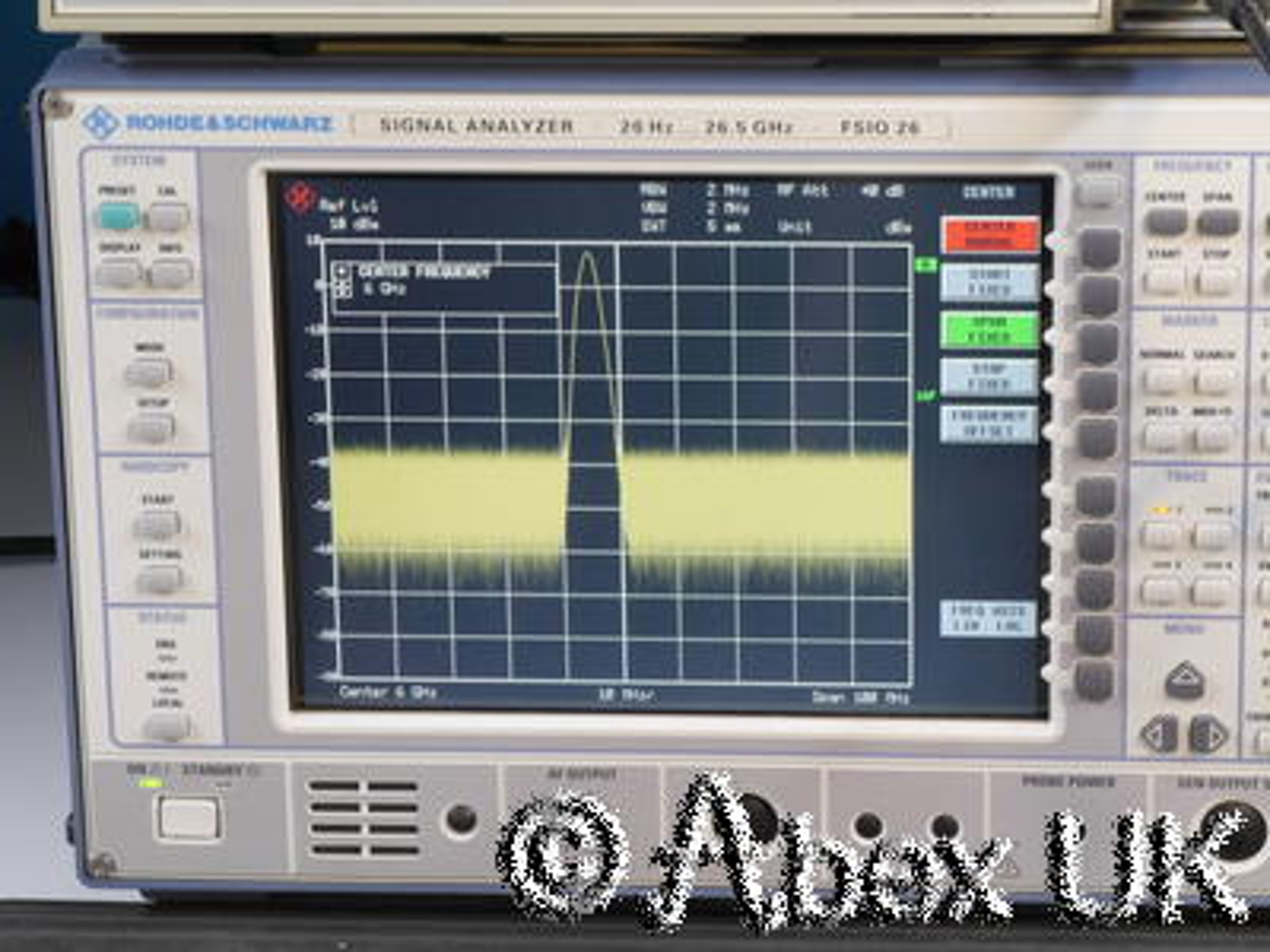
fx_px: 5063
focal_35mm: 138
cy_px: 476
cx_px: 635
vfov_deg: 10.7
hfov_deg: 14.3
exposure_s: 1
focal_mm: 69
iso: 800
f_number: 22
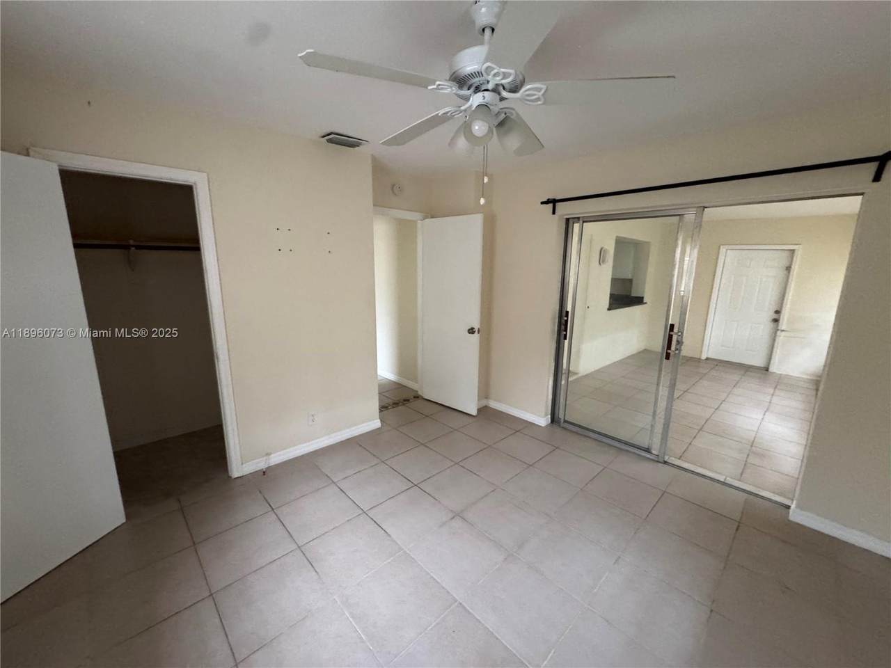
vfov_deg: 85.7
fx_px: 360
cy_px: 334
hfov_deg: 102.1
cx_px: 446
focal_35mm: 14
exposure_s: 1/60
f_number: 2.2
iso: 800
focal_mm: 2.22
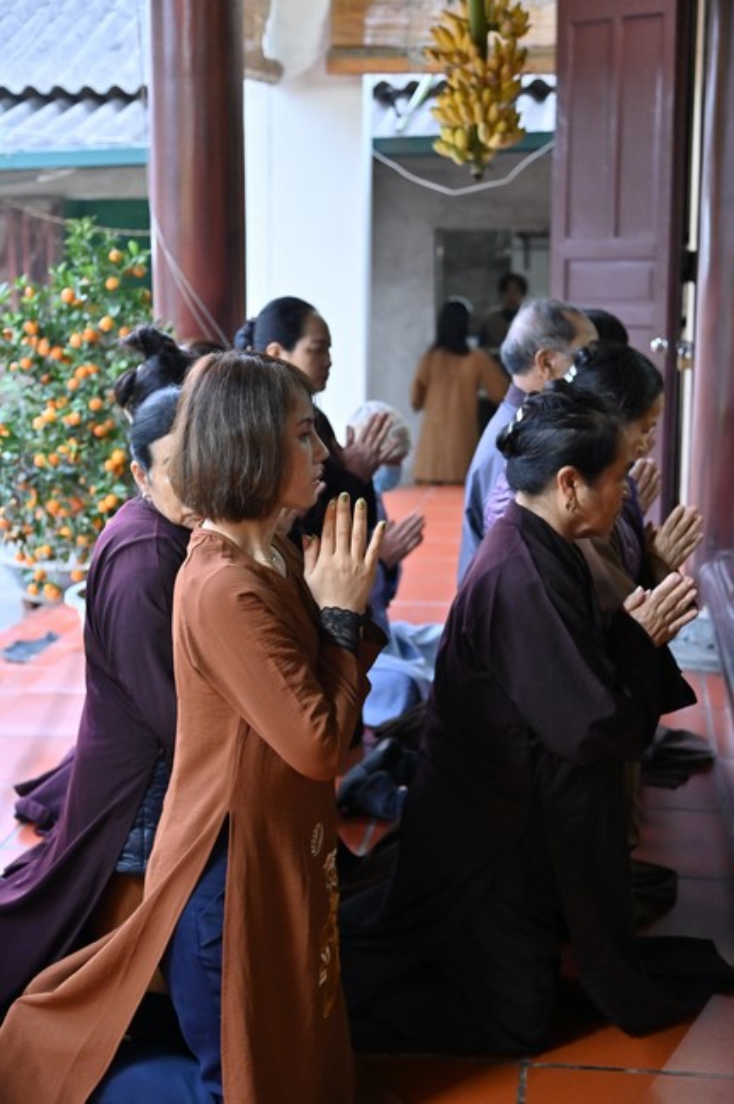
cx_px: 367
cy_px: 552
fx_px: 1532
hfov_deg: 26.9
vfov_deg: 39.6
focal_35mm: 50
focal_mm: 50
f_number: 4
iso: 3200
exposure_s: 1/100
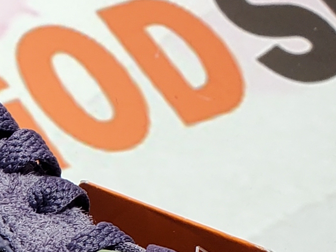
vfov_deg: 9.3
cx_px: -388
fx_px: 1495
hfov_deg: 11.3
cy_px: 395
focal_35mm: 154
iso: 50
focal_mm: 4.3
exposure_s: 1/174
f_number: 2.4
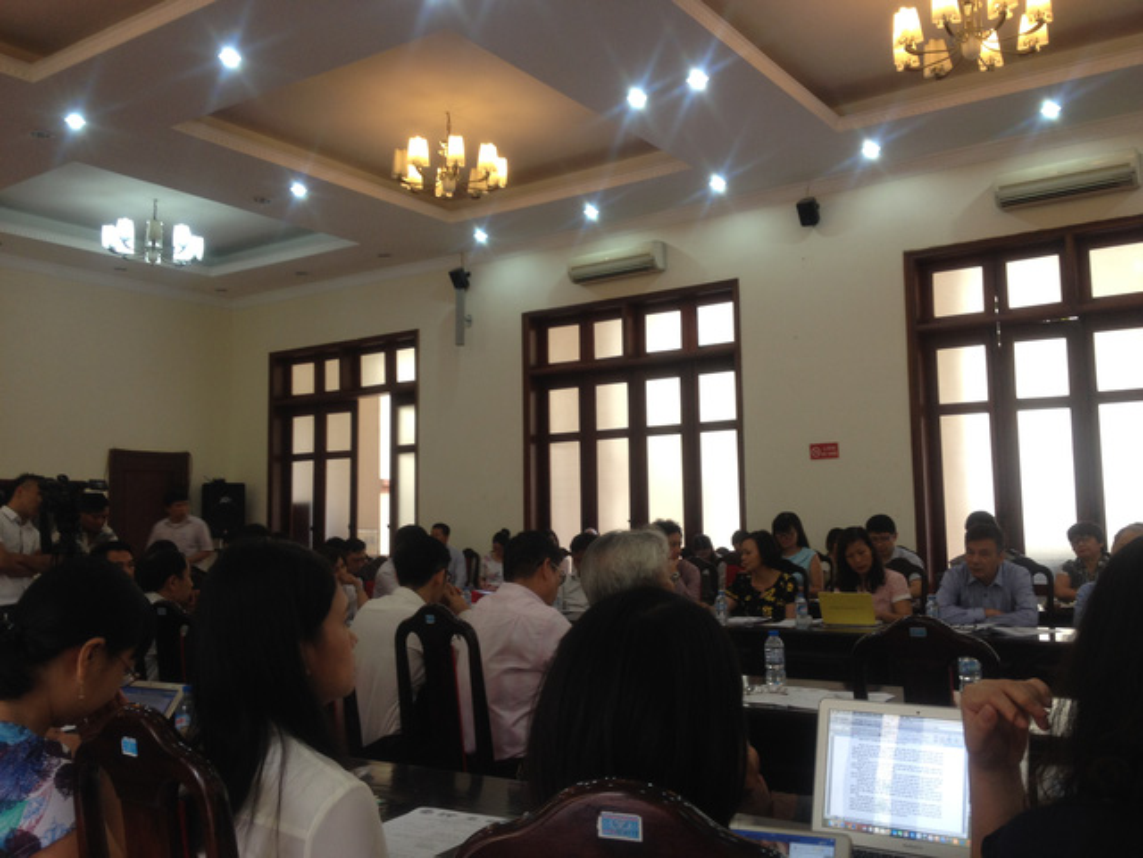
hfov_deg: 52.6
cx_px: 572
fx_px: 1156
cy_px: 429
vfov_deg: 40.7
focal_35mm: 35
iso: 50
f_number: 2.4
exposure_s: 1/30
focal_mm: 4.28
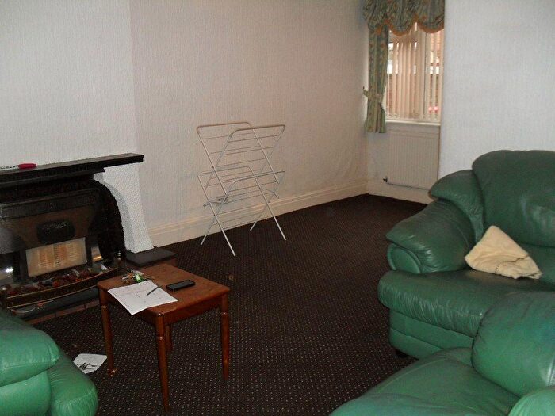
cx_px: 278
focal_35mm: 35
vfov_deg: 40.7
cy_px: 208
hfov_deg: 52.6
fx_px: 561
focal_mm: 6.3
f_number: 3.2
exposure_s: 1/45
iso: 200
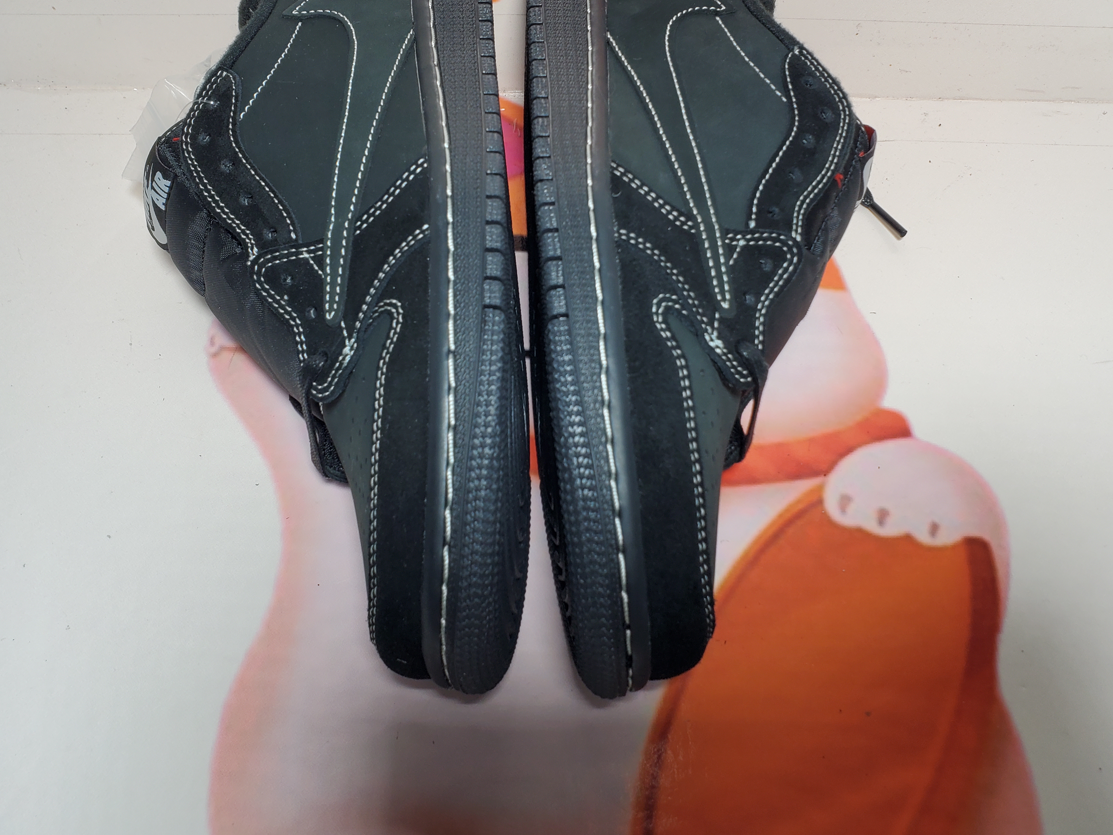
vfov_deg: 43.9
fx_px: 1029
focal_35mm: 32
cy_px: 336
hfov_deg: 56.8
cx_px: 539
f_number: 2.4
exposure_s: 1/197
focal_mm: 4.3
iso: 50
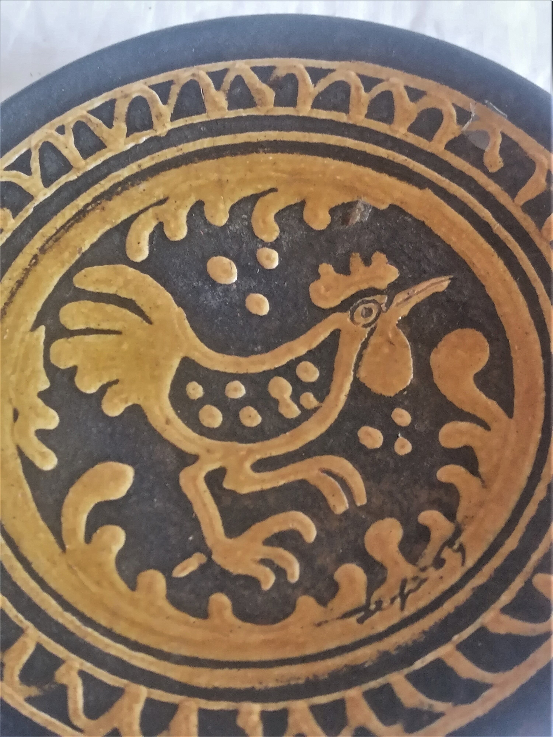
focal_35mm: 52
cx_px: 276
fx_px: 1108
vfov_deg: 36.8
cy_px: 368
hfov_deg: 28.0
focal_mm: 5.4
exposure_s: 1/25
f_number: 1.8
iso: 640
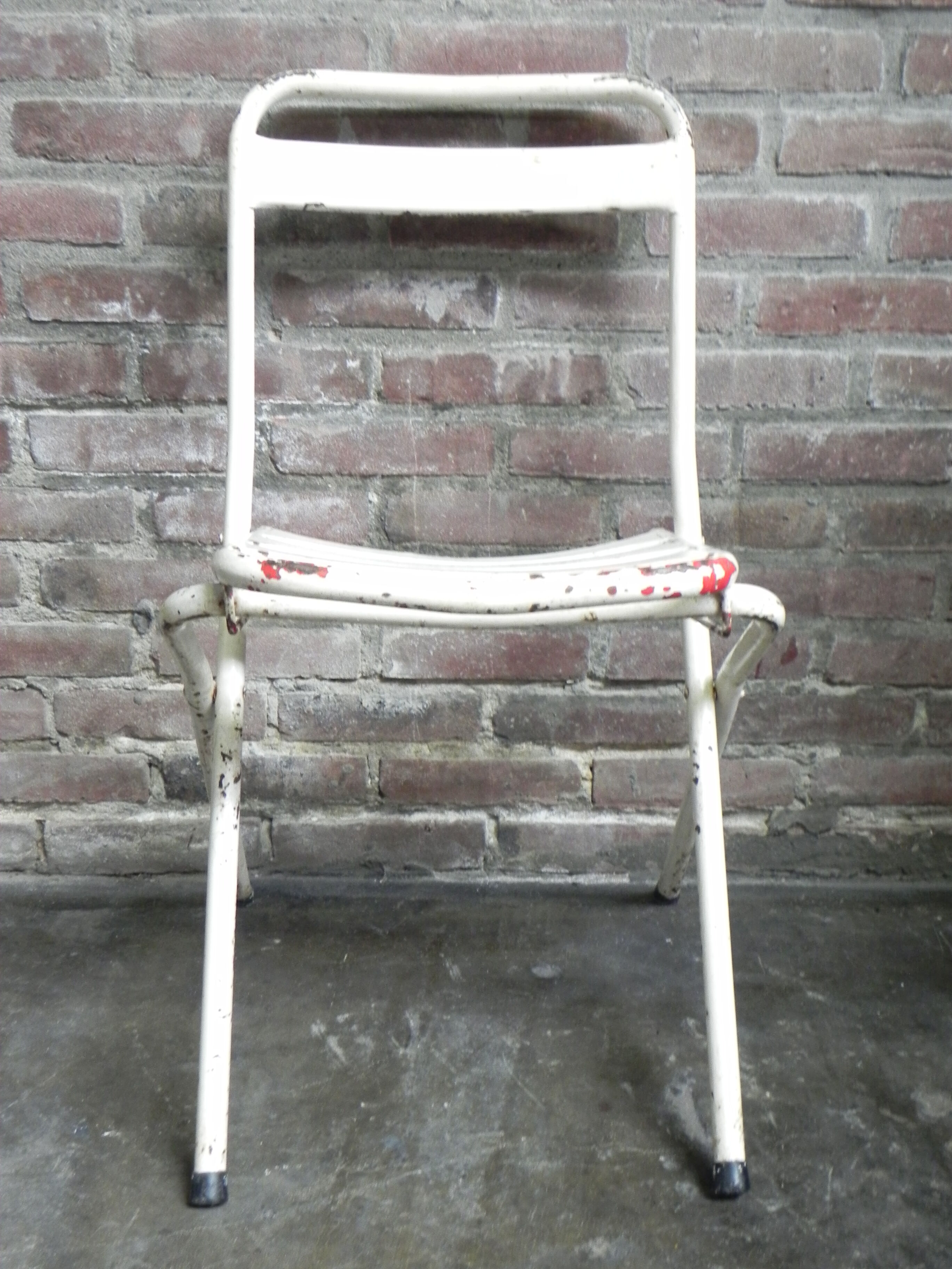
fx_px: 1357
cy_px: 634
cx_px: 476
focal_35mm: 37
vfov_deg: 50.1
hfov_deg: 38.7
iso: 400
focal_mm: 6.6
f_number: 3.2
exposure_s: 1/12
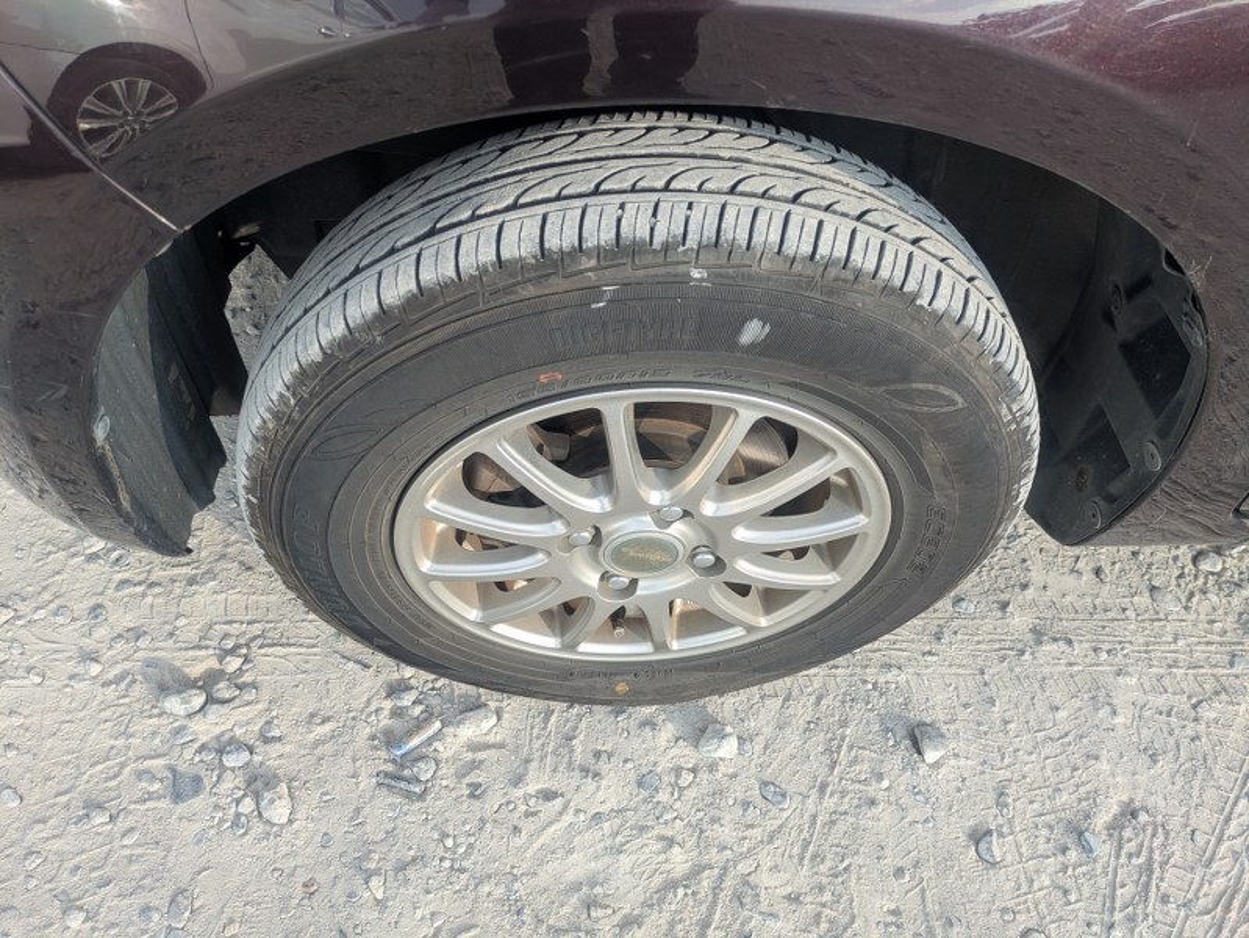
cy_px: 469
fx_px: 902
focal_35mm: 25
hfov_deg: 69.4
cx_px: 624
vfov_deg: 54.9
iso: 50
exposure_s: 1/323
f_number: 1.89
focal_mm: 5.43
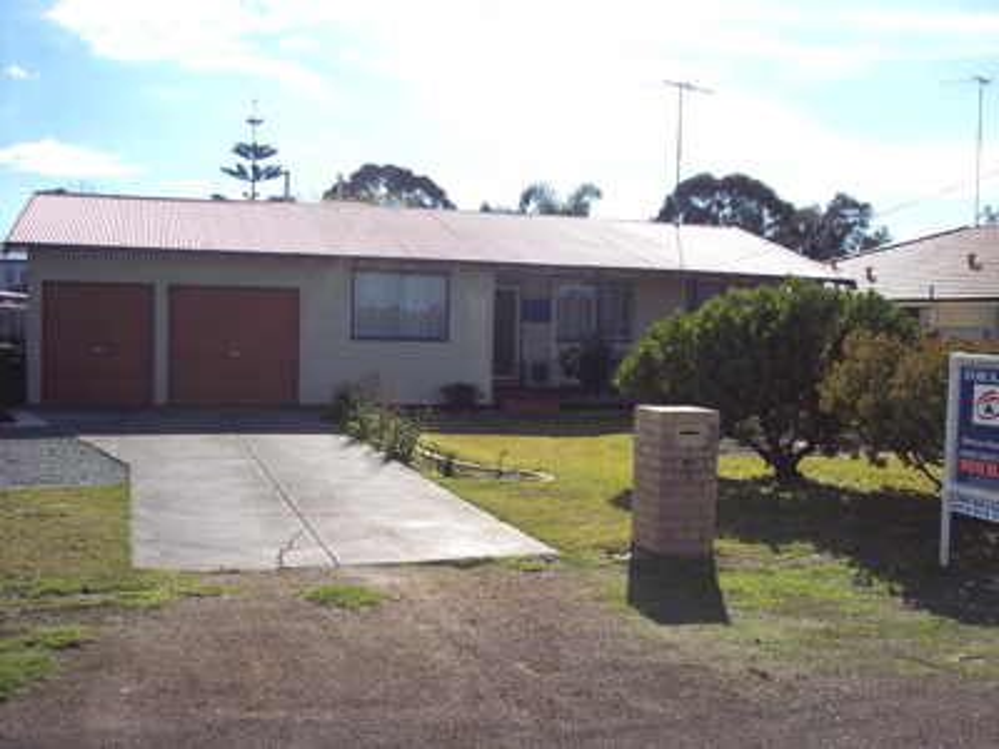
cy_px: 374
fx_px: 1126
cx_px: 500
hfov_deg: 47.9
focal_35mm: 39
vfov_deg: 36.8
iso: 100
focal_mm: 8
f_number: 5.6
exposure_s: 1/500
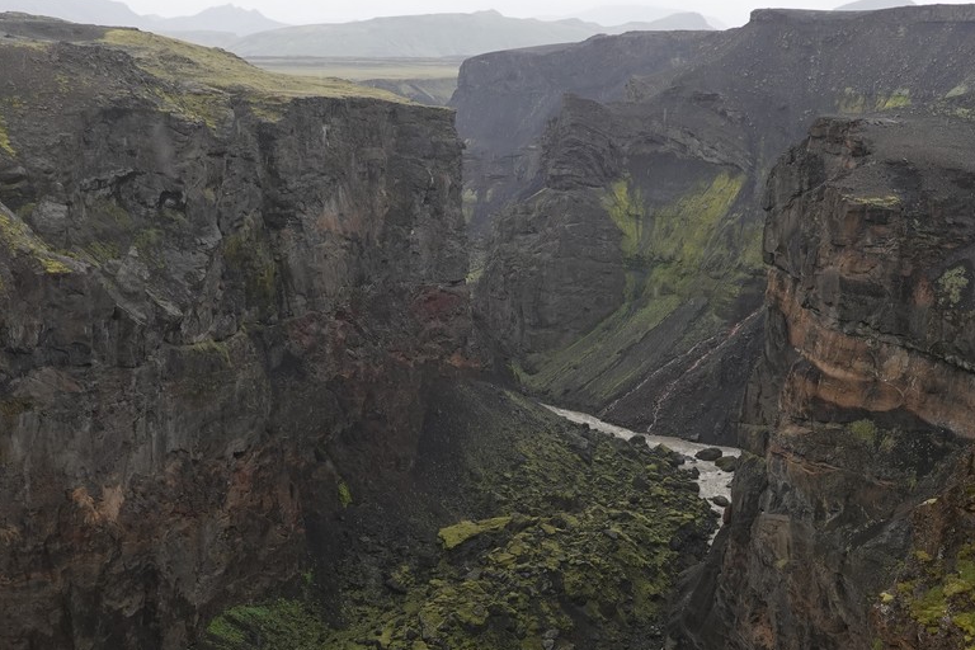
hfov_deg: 37.7
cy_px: 452
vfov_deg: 25.8
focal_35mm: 52
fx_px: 1408
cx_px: 663
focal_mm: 9.54
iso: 250
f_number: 4
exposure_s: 1/400
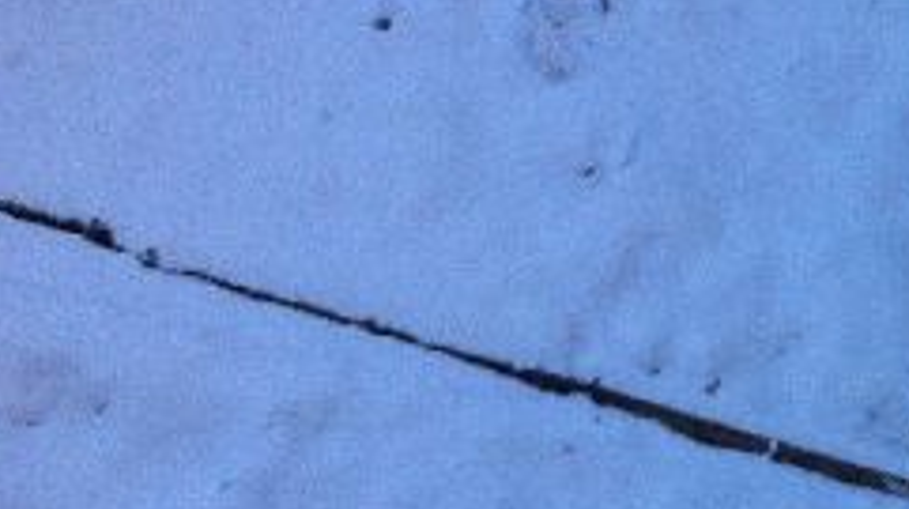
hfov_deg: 15.5
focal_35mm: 127
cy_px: 569
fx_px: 3058
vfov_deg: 9.4
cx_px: 1390
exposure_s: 1/363
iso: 80
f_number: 2.8
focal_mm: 3.85
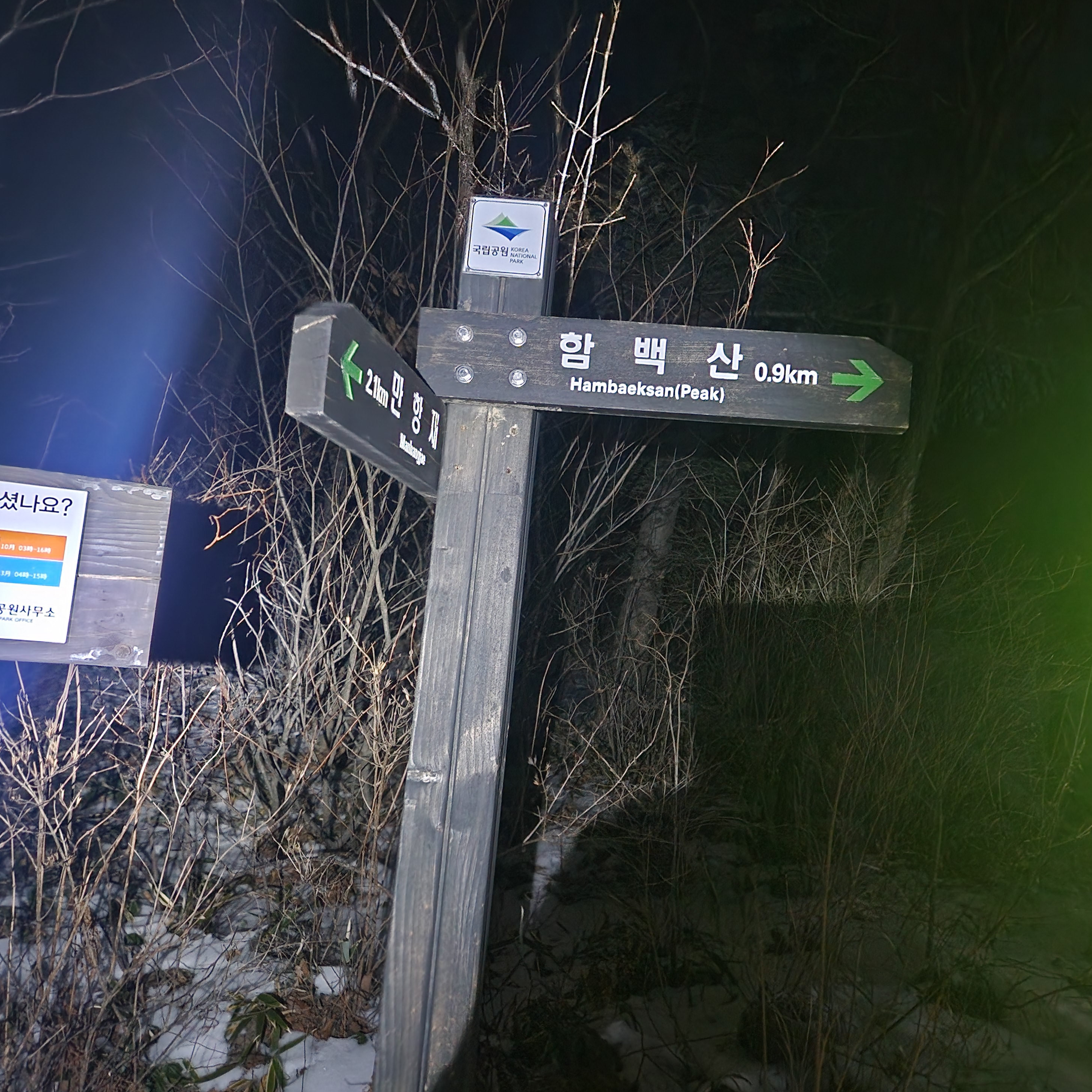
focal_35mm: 28
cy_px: 544
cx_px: 589
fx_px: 999
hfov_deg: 57.2
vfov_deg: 57.3
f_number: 1.8
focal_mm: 5.4
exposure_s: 1/10
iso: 1000
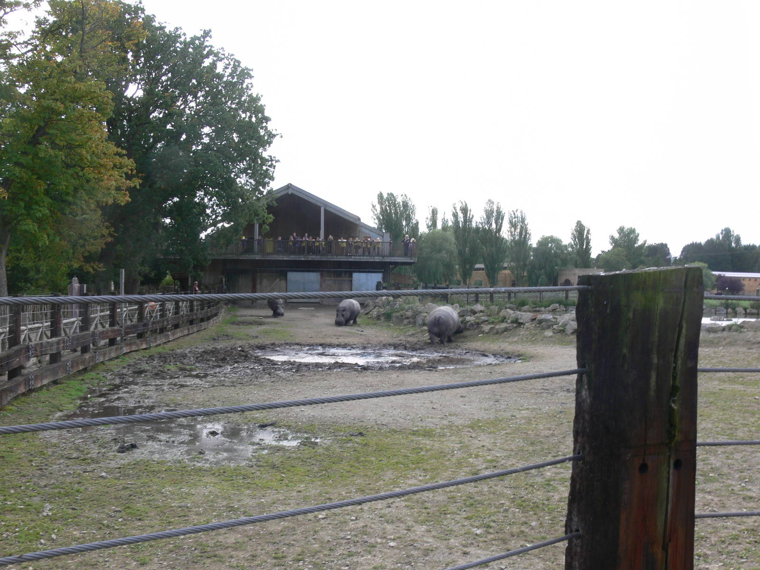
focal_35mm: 35
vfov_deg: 40.7
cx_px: 380
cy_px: 285
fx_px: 768
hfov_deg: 52.6
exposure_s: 1/125
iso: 80
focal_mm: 7.4
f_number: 5.6
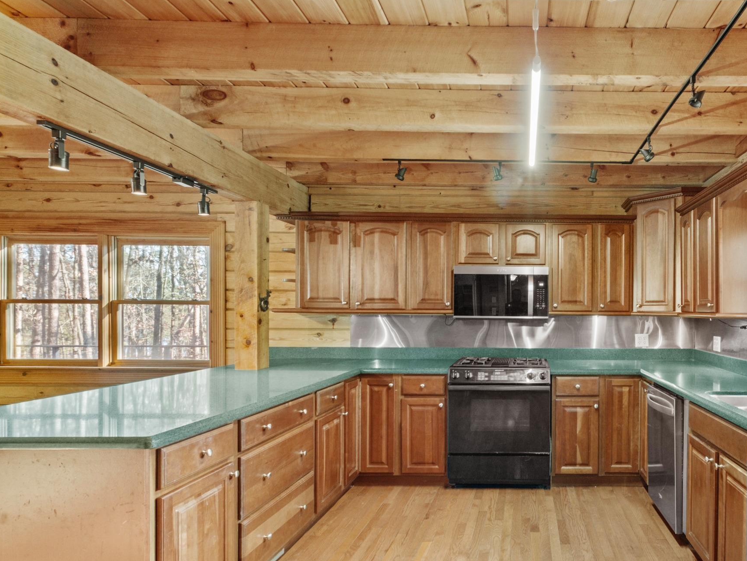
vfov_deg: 63.1
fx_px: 453
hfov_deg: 74.8
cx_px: 535
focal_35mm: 21
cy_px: 327
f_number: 8
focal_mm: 10
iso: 400
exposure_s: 2
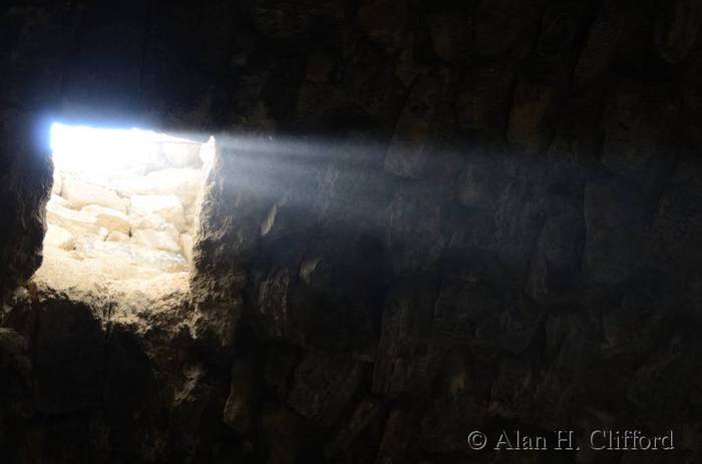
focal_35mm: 57
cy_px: 232
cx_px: 351
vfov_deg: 23.7
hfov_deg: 35.1
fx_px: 1109
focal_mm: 38
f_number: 4.2
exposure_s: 1/30
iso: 360
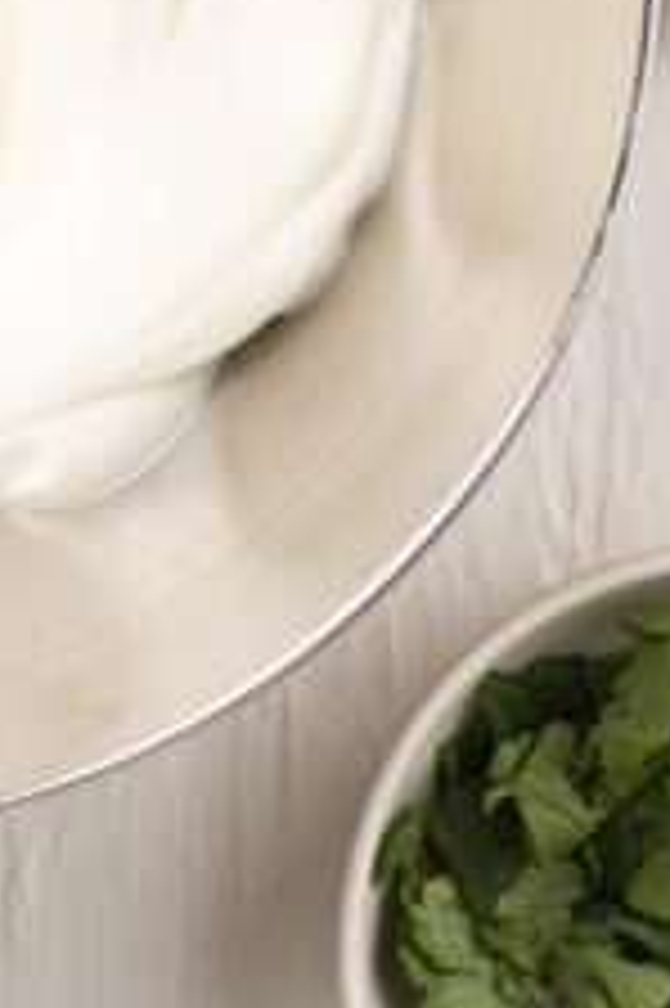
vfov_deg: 5.8
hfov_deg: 3.9
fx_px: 9841
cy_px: -432
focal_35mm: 352
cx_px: 43
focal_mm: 105
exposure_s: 1/200
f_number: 8
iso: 100
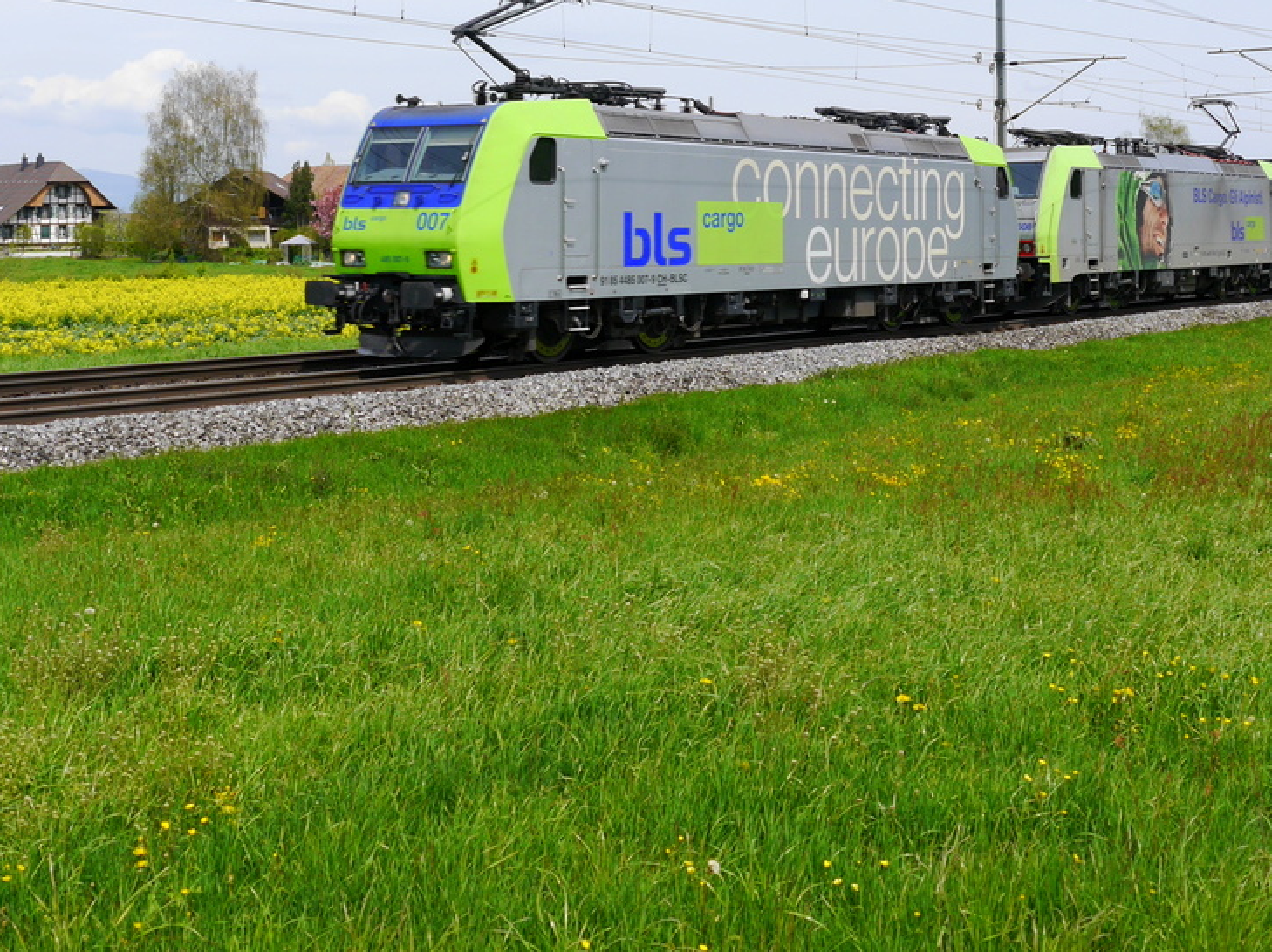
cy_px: 169
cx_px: 790
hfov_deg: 34.2
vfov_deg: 25.6
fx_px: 2057
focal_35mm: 56
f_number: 8
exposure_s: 1/400
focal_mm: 17
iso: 160
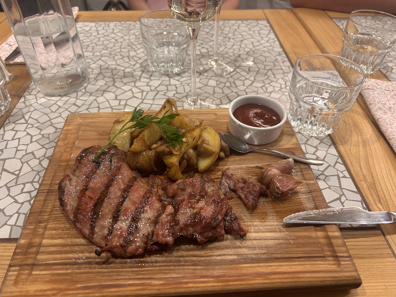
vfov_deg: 53.1
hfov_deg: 67.3
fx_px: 297
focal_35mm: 26
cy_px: 148
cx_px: 198
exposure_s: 1/50
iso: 200
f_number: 1.5
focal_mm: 5.7
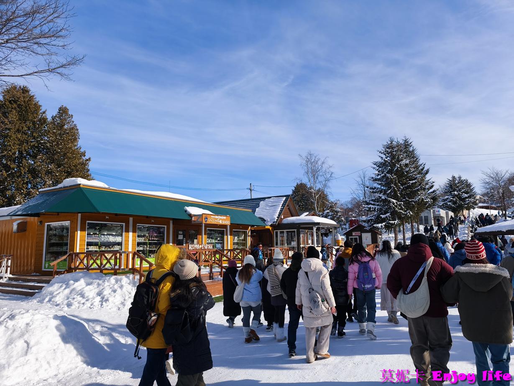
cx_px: 257
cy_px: 193
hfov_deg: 73.9
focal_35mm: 23
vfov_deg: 58.9
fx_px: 342
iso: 50
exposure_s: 1/2404
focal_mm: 6.57
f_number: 1.6
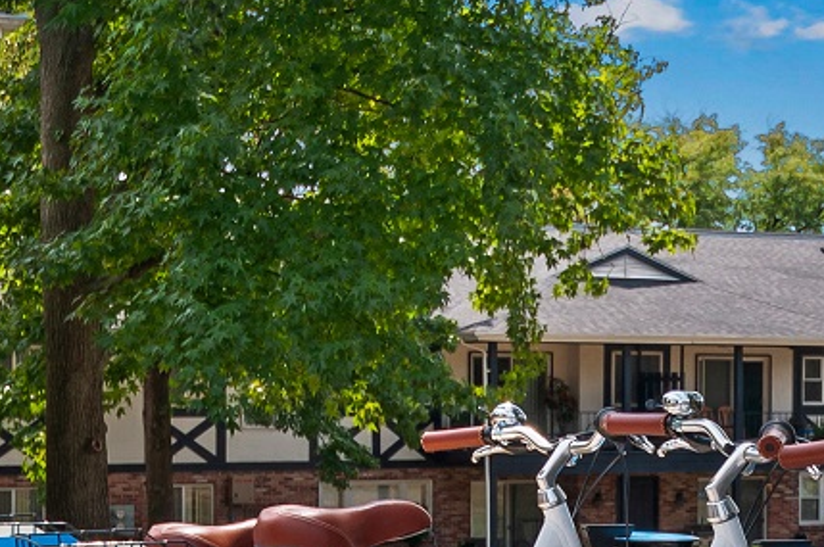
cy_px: 580
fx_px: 2881
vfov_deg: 10.7
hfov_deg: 15.4
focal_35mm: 126
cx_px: 1118
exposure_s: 1/100
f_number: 8
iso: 100
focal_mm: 24
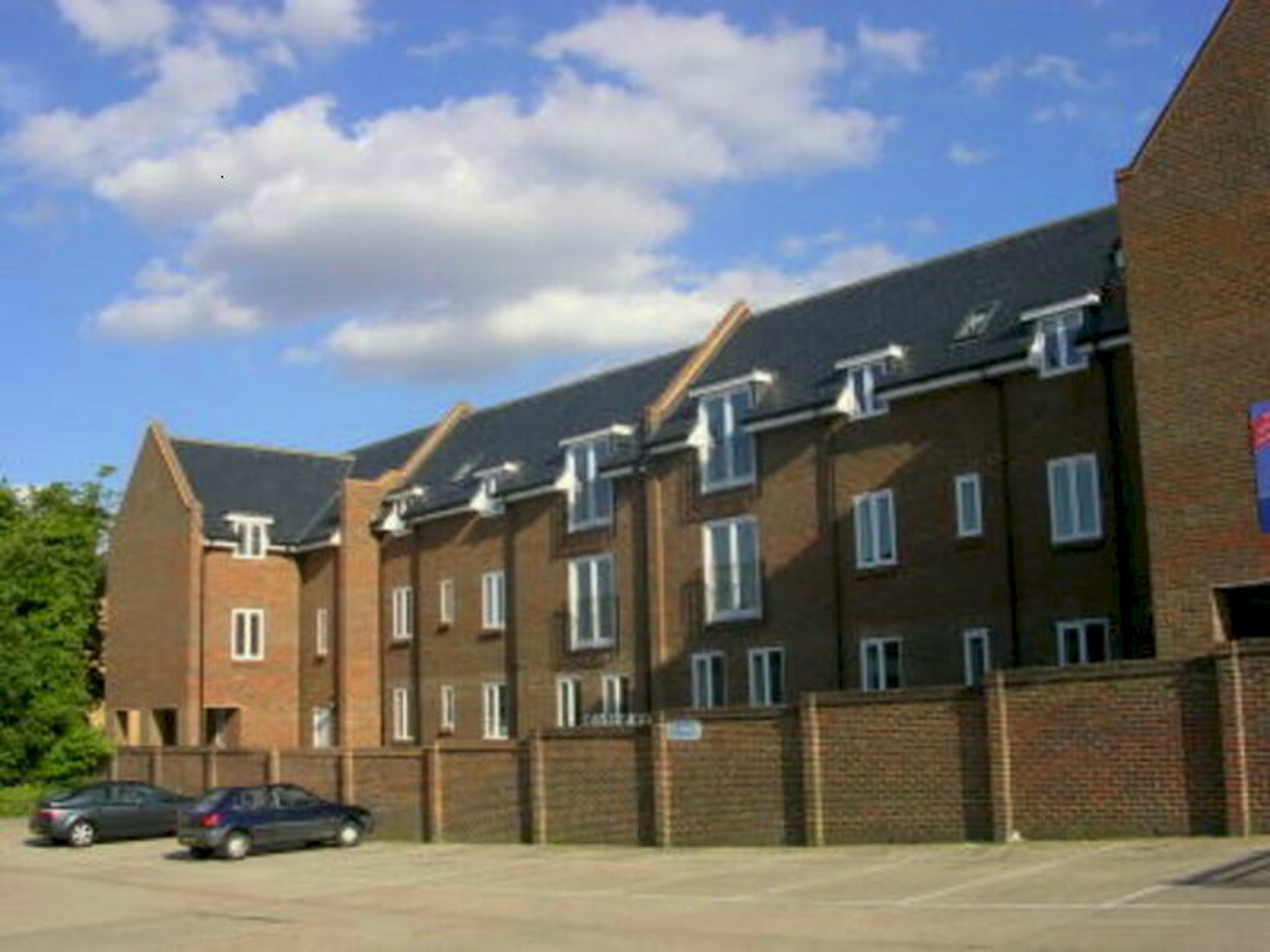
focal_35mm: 38
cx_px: 635
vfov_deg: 37.7
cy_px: 476
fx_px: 1394
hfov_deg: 49.0
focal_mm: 5.8
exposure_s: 1/344
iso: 50
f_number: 5.6
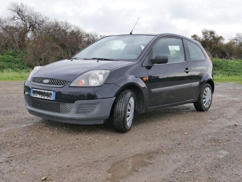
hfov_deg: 43.9
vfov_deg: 33.6
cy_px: 91
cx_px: 121
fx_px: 301
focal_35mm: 43
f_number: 5.6
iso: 200
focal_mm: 19.5
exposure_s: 1/200
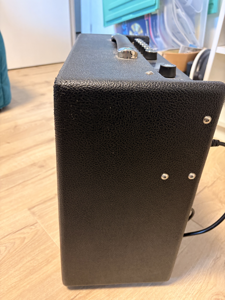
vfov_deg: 67.3
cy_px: 150
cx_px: 112
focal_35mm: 26
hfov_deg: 53.1
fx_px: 225
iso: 400
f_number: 1.6
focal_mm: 5.96
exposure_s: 1/60
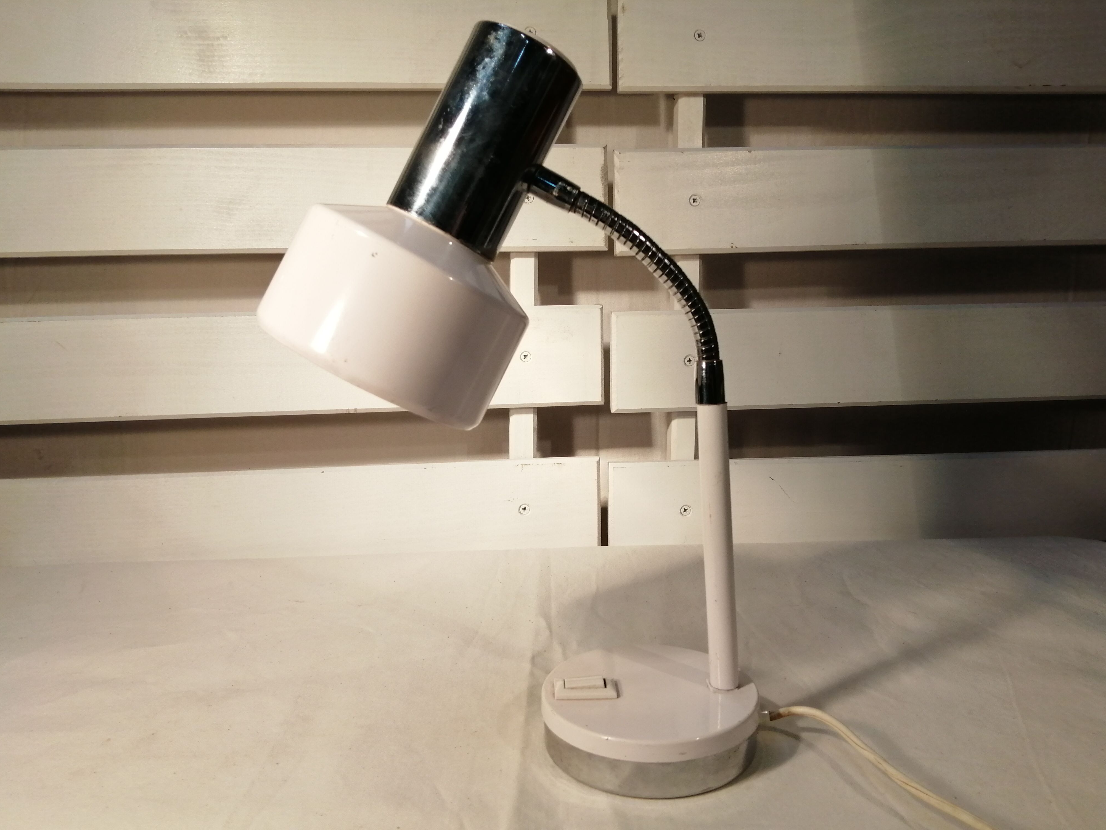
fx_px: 863
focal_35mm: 27
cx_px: 550
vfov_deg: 51.3
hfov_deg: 65.3
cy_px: 425
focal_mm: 3.46
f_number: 1.8
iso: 64
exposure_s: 1/100
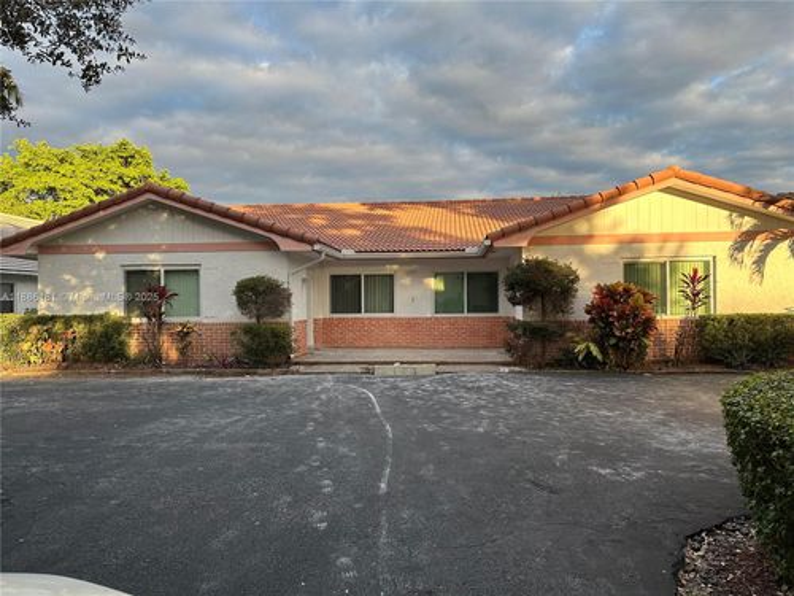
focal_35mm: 24
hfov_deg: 71.6
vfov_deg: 56.8
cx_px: 397
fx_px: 550
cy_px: 298
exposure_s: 1/594
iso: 80
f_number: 1.78
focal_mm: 6.86
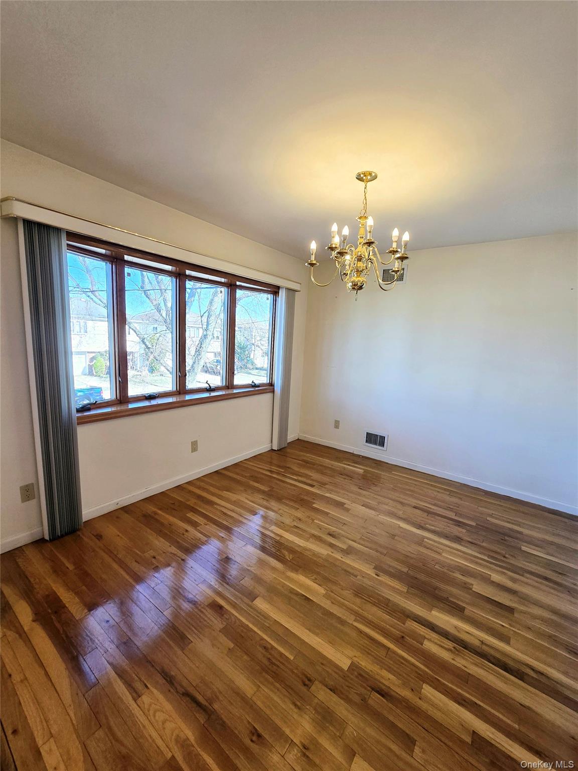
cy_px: 386
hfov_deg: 89.9
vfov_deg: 106.2
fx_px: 289
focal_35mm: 13
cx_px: 289
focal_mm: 2.2
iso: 50
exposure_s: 1/135
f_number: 2.2
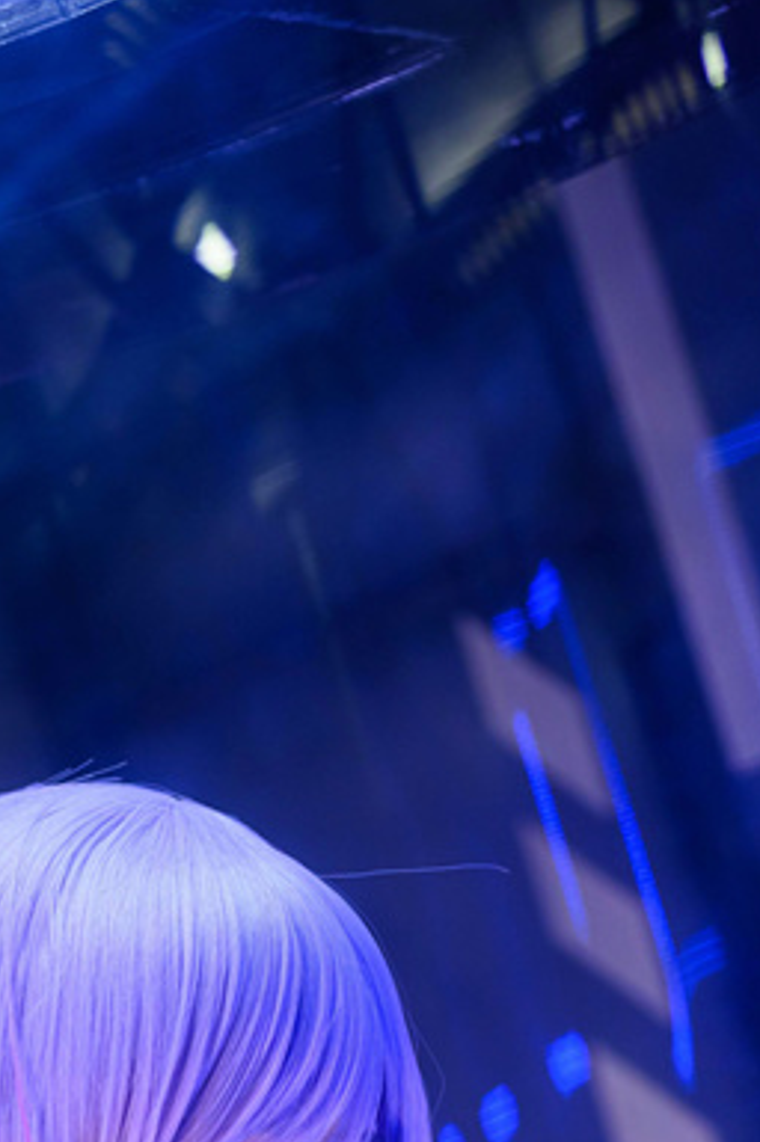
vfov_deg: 12.5
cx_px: 588
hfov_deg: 8.8
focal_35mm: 156
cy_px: 1697
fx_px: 4949
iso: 200
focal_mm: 50
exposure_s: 1/160
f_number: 1.8
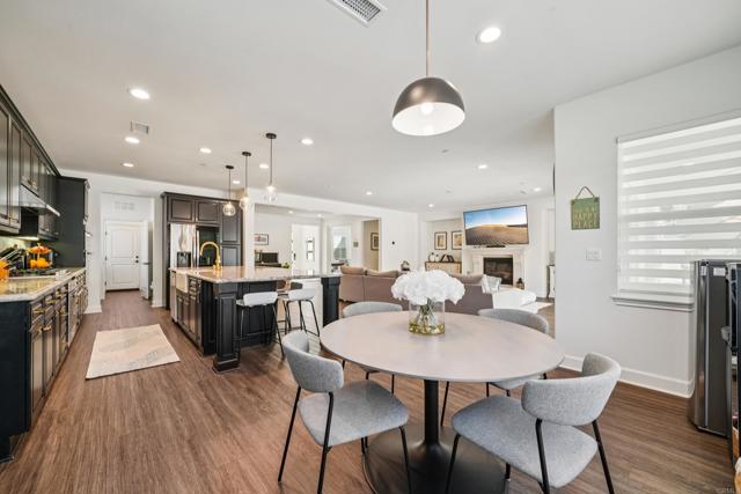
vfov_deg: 81.2
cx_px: 370
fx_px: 288
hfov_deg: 104.2
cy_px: 247
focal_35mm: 14
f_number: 8
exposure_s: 1/20
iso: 400
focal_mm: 14
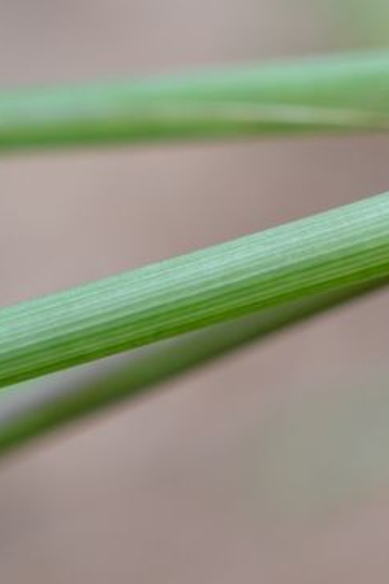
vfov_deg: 12.4
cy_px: 328
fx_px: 2693
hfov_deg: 8.0
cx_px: 722
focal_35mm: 166
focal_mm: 40
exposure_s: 1/125
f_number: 8
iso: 320
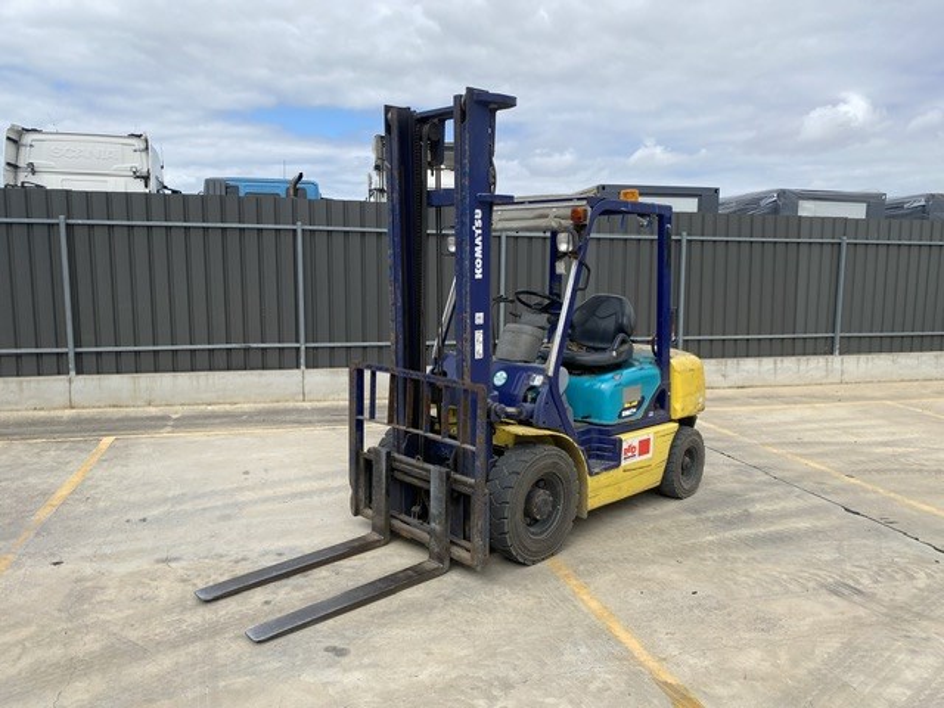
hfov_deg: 67.3
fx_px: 709
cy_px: 354
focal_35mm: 26
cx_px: 472
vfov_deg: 53.1
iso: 32
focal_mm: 4.25
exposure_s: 1/3040
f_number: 1.8
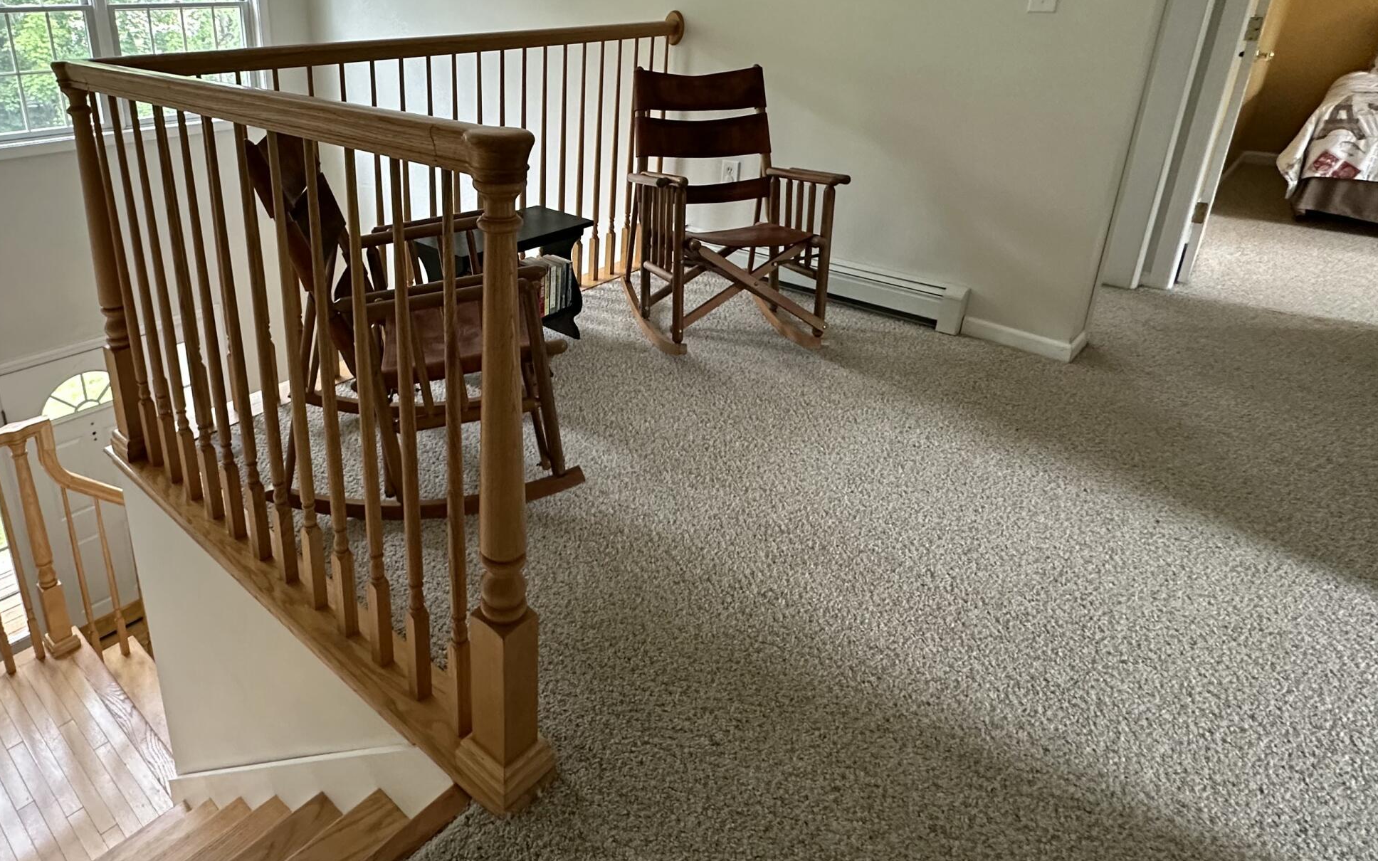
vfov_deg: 52.1
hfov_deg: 75.6
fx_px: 864
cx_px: 503
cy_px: 298
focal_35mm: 23
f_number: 2.2
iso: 320
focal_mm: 2.22
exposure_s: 1/99
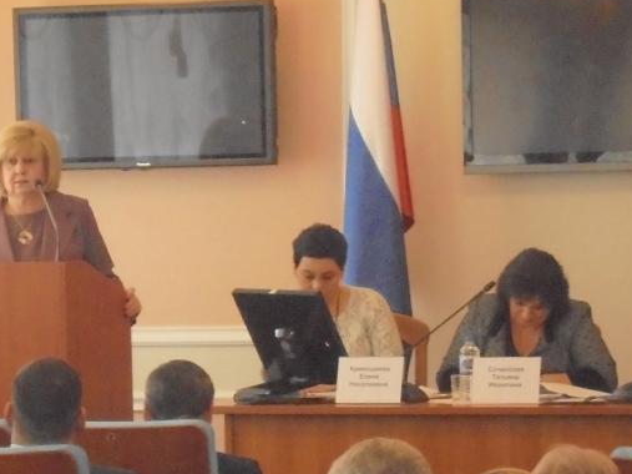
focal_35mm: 216
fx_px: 3943
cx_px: 191
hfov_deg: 9.2
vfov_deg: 6.9
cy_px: 364
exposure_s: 1/60
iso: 800
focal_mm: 19.2
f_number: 5.1
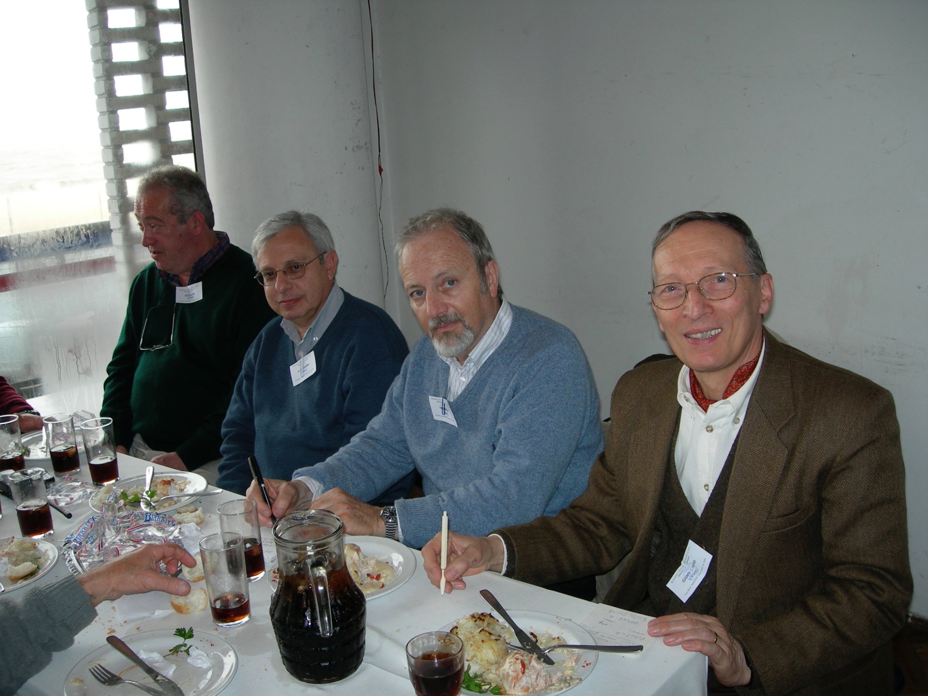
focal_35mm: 38
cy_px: 348
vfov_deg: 37.7
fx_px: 1019
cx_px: 464
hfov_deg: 49.0
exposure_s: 1/60.1
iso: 50
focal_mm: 7.8
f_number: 2.8
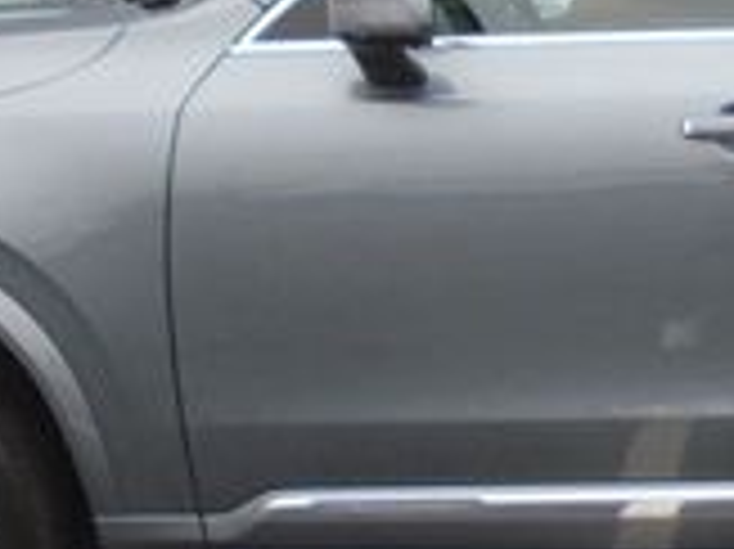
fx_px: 2161
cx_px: 829
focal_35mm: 102
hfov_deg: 18.5
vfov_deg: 14.5
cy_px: 261
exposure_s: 1/80
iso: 100
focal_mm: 4.6
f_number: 3.2
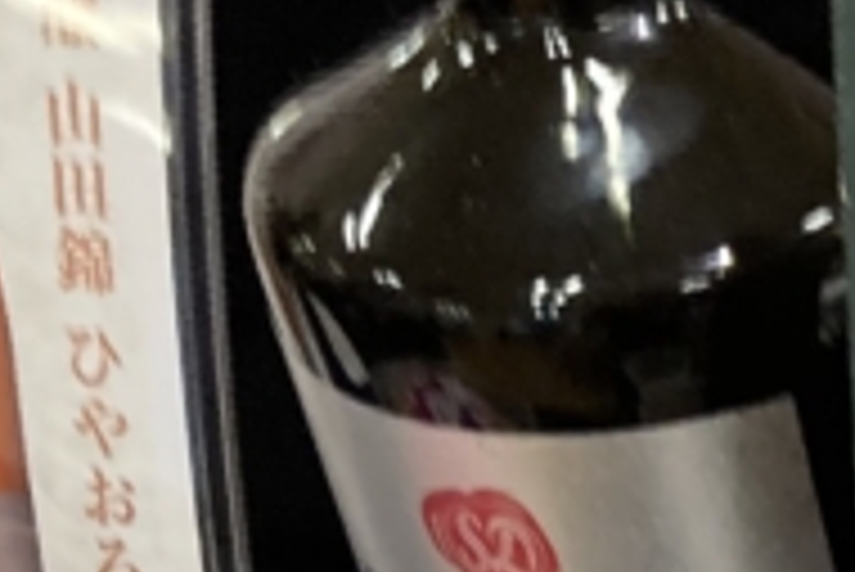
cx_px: 1836
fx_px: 3731
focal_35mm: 157
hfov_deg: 11.5
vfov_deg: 8.5
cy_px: 968
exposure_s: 1/50
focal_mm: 3.99
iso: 160
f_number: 1.8
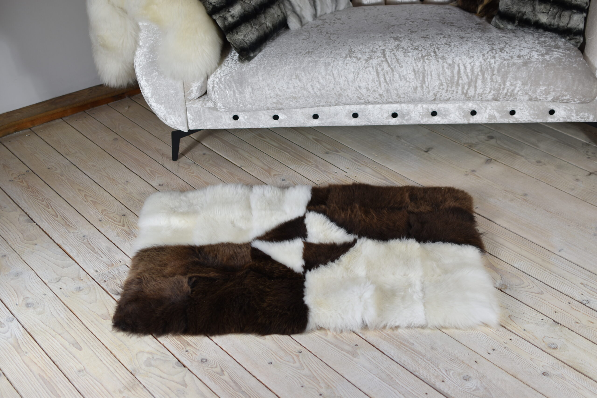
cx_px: 298
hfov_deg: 37.8
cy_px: 199
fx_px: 871
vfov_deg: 25.8
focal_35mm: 52
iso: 100
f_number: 1.8
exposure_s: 1/30
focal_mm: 35
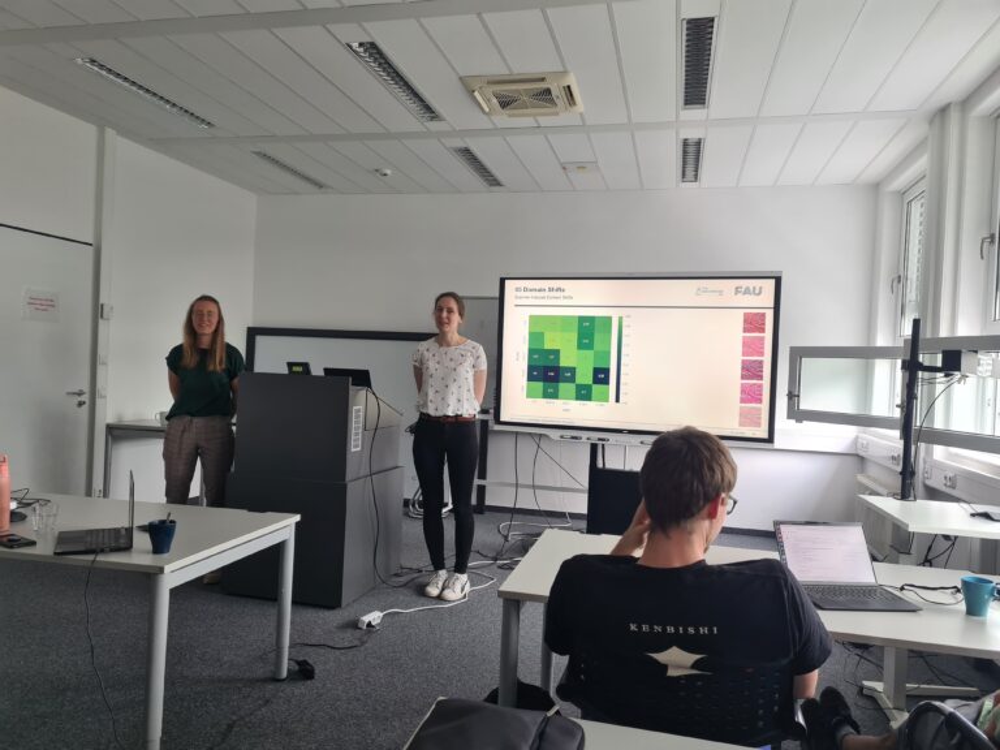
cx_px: 500
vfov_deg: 53.1
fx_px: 751
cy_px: 375
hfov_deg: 67.3
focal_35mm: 26
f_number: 1.8
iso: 80
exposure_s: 1/50
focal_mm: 5.4
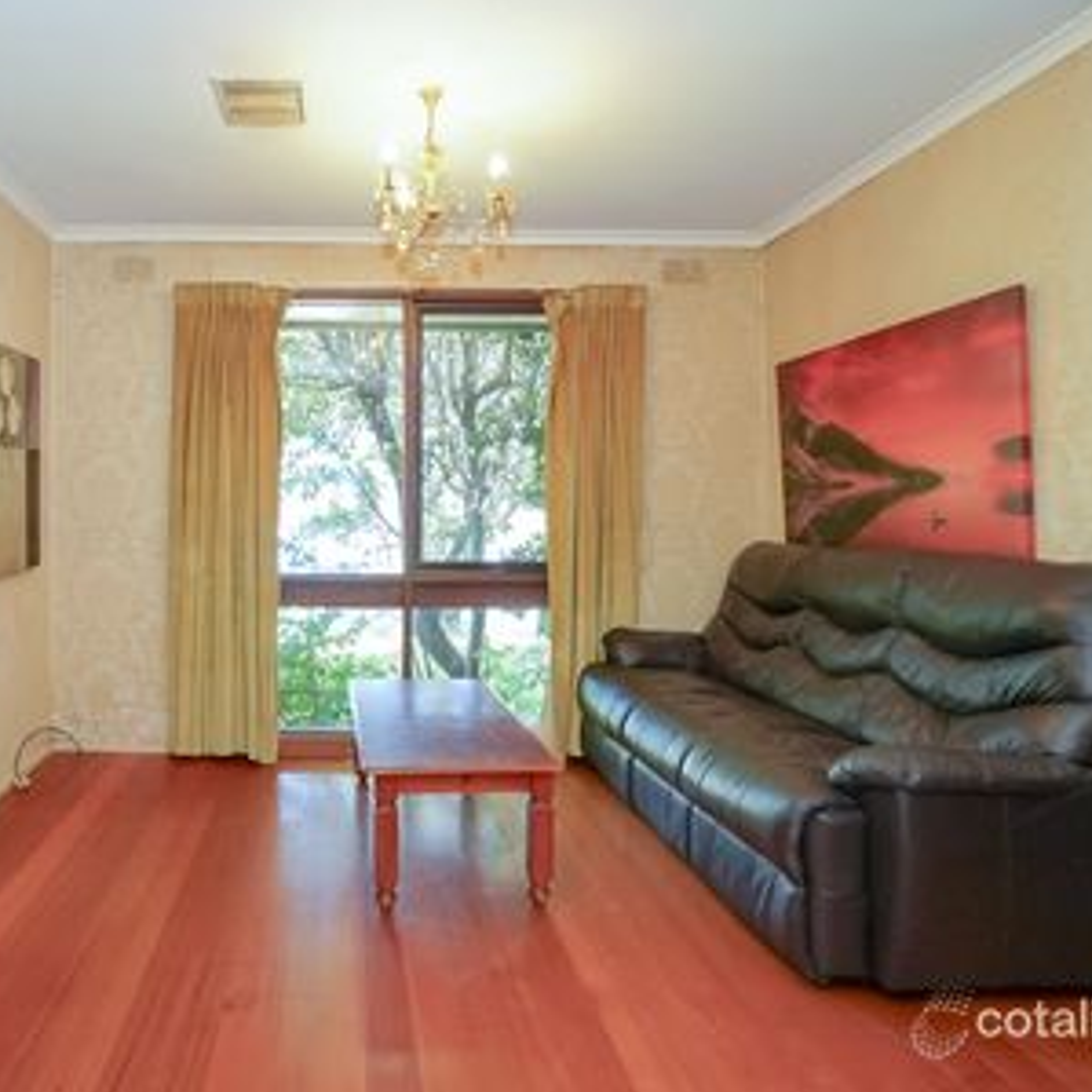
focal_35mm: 20
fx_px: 714
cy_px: 524
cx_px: 347
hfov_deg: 72.1
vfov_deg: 74.8
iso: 2000
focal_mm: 10
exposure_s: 1/160
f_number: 4
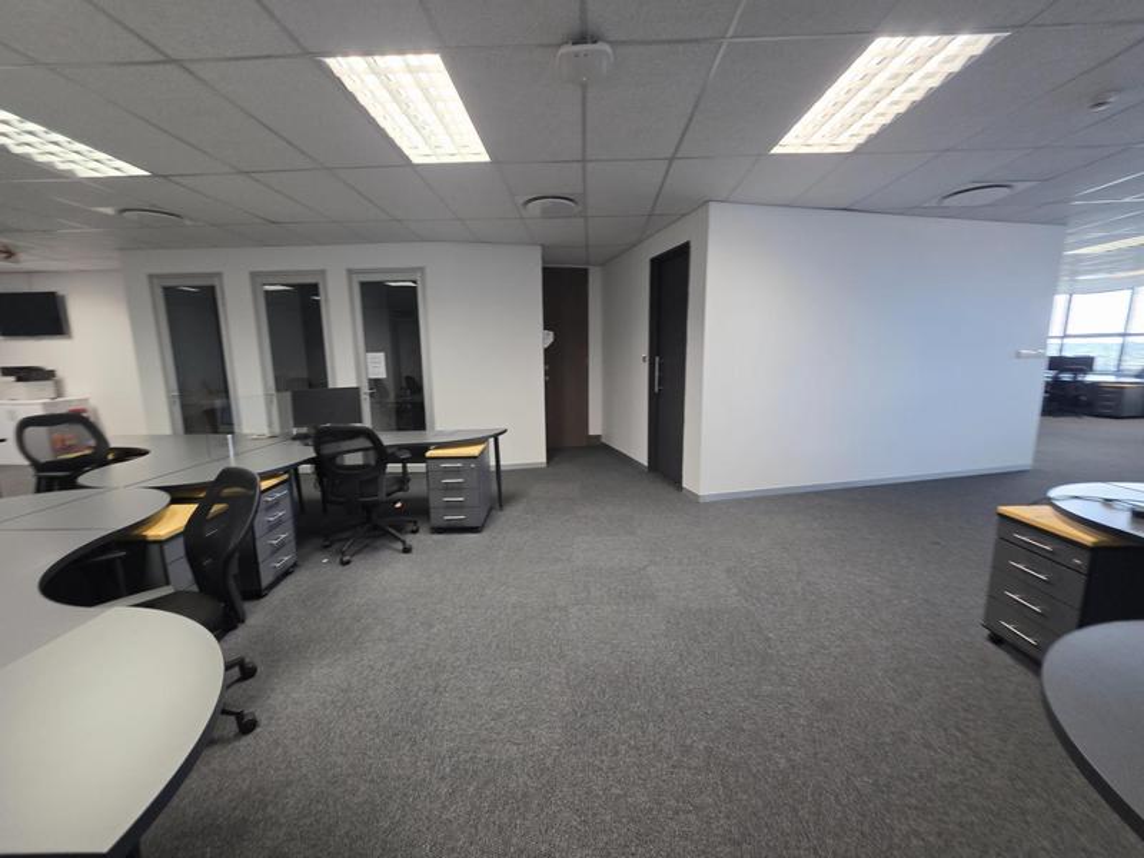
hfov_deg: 106.2
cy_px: 429
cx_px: 572
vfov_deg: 89.9
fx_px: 430
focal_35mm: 13
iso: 200
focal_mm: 2.2
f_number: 1.9
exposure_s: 1/50
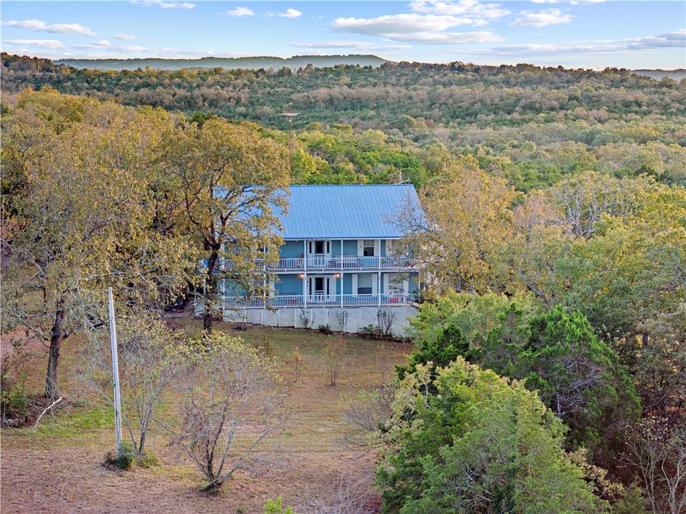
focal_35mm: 70
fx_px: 1387
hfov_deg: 27.8
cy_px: 257
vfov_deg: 21.0
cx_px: 343
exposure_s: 1/100
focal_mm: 19.35
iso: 200
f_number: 2.8
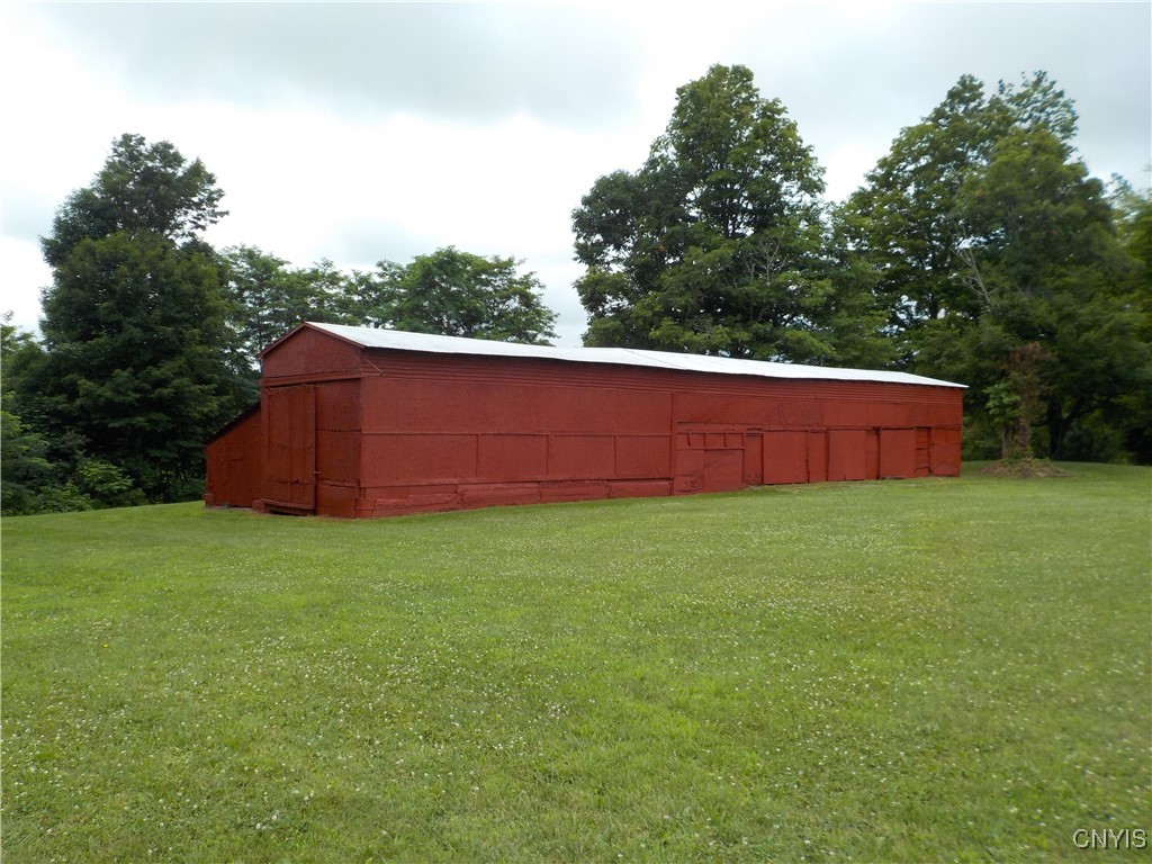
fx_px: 998
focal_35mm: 30
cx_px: 576
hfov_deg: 60.0
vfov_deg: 46.8
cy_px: 432
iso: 125
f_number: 3.3
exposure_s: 1/800
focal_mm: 4.1
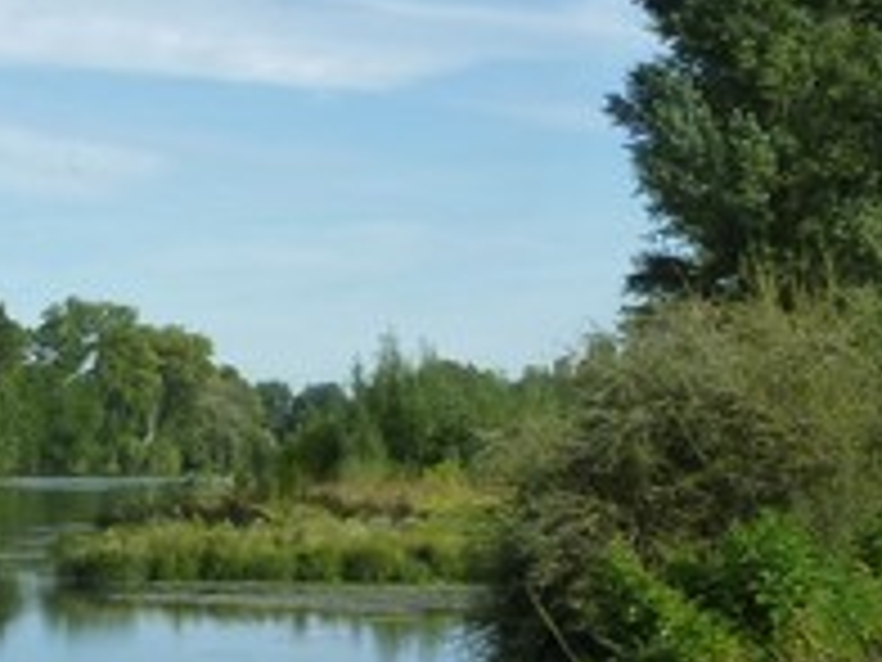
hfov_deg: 18.3
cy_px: 513
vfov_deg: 14.4
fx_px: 2599
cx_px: -180
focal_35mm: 102
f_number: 3.3
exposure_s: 1/800
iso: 125
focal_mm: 4.5
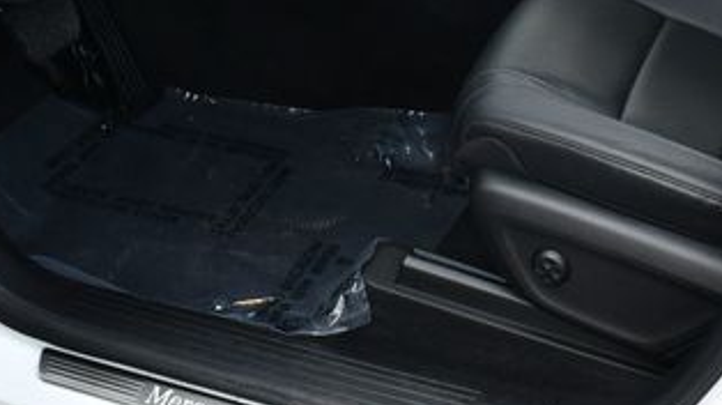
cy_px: -64
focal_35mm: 77
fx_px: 1473
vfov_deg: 15.2
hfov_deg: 27.4
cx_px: 487
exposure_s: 1/250
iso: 400
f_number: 4.5
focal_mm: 18
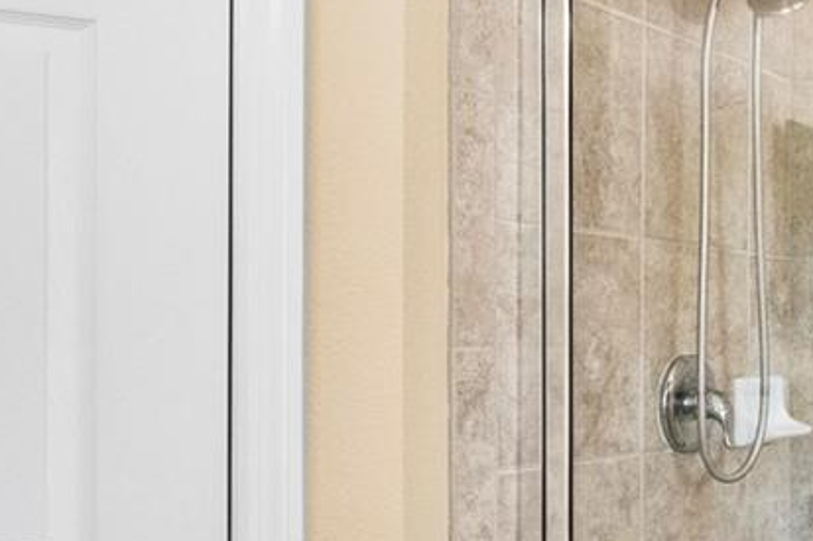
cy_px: 305
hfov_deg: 21.5
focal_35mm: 62
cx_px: 1455
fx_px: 1400
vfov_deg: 21.9
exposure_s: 1/30
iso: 4000
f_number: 8
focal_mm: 16
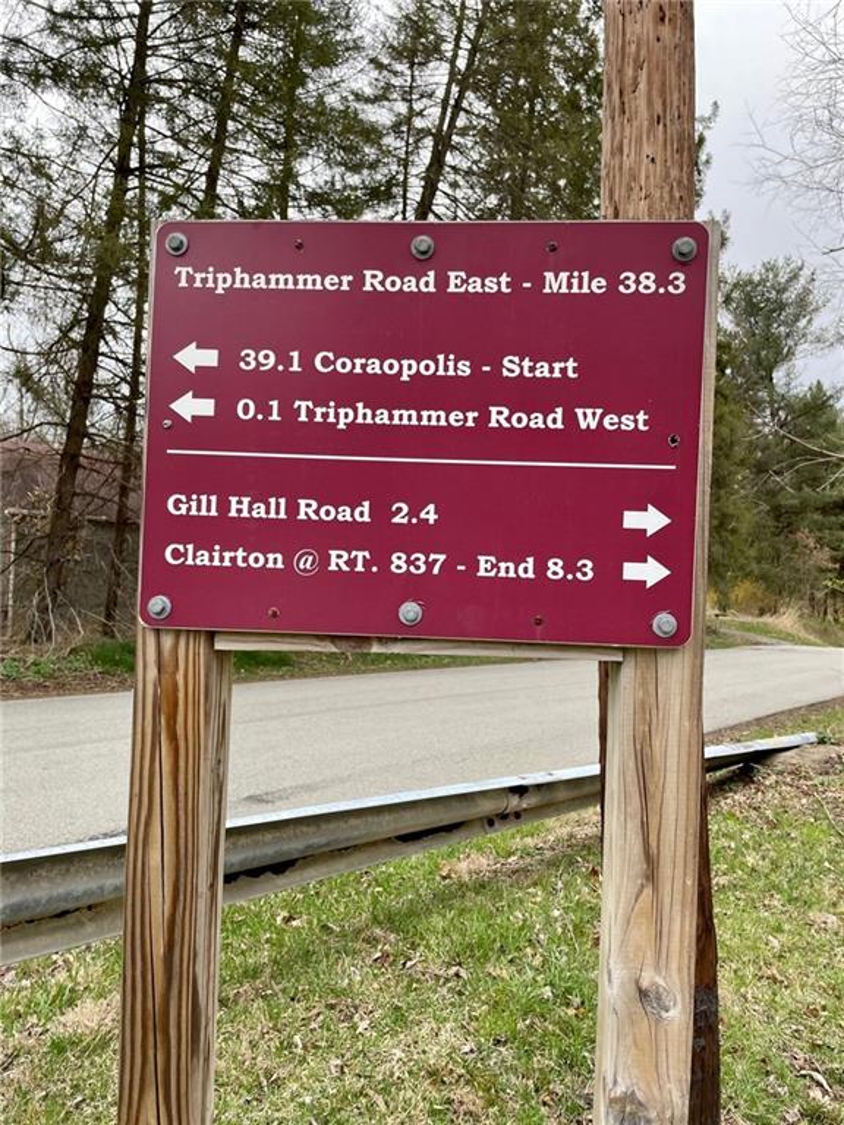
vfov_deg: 67.3
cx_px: 422
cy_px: 562
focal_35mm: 26
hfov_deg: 53.1
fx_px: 845
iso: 32
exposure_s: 1/535
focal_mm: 4.2
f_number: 1.6
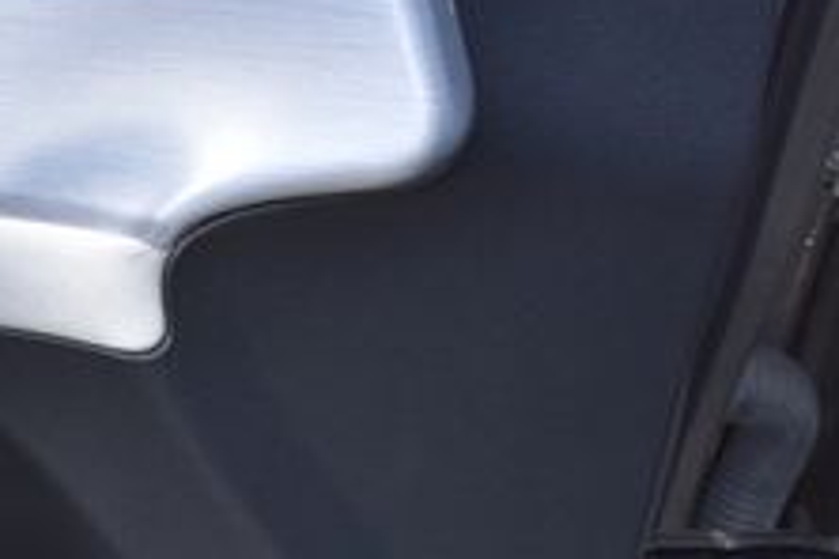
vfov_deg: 17.0
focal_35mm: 78
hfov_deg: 24.6
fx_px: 1818
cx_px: -30
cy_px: 580
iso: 400
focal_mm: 18
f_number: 4.5
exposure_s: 1/250
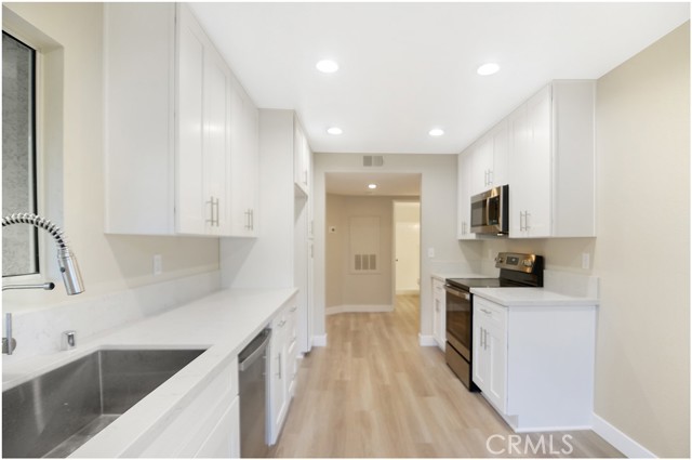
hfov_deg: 95.1
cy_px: 230
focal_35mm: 16
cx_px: 346
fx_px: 317
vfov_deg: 71.9
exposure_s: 1/13
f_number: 2.8
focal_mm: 11
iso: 100
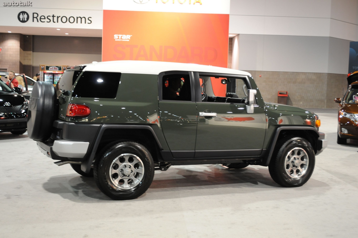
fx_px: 477
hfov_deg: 41.2
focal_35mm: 48
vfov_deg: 28.0
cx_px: 179
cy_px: 119
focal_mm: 32
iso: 800
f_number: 4.8
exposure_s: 1/15
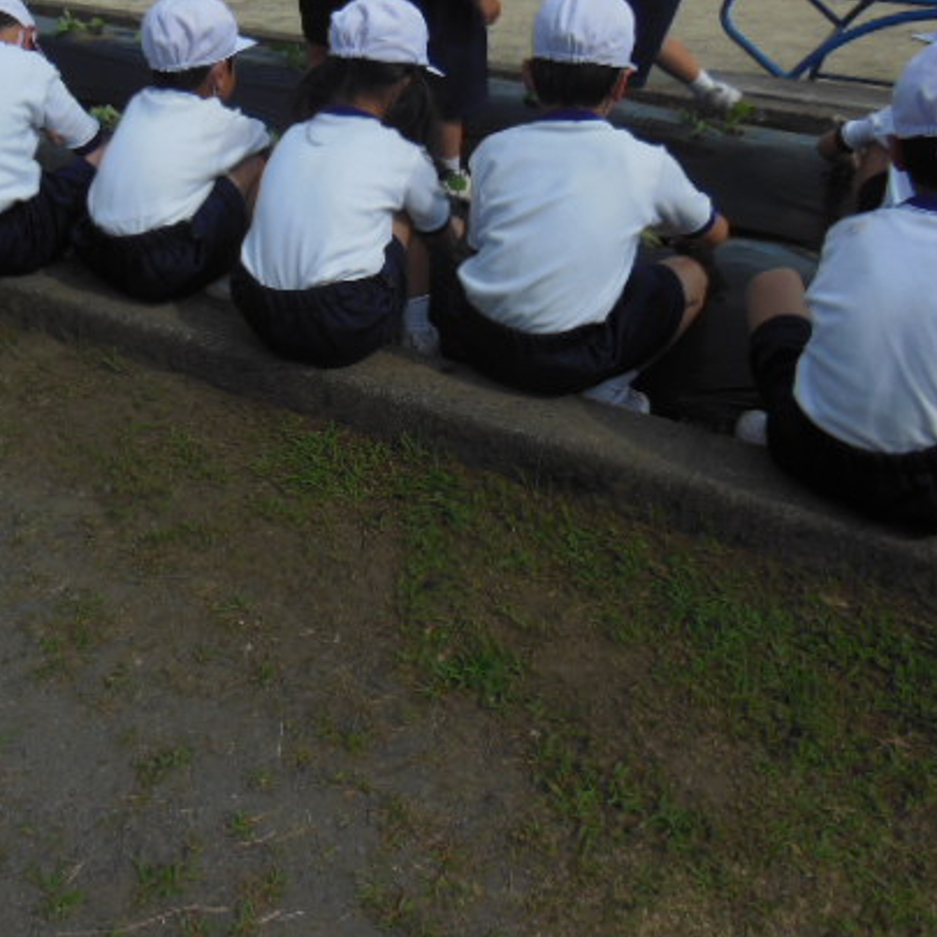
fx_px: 1072
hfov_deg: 46.8
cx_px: 355
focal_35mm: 35
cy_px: 401
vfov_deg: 47.1
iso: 125
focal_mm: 4.5
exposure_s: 1/2000
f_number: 3.5
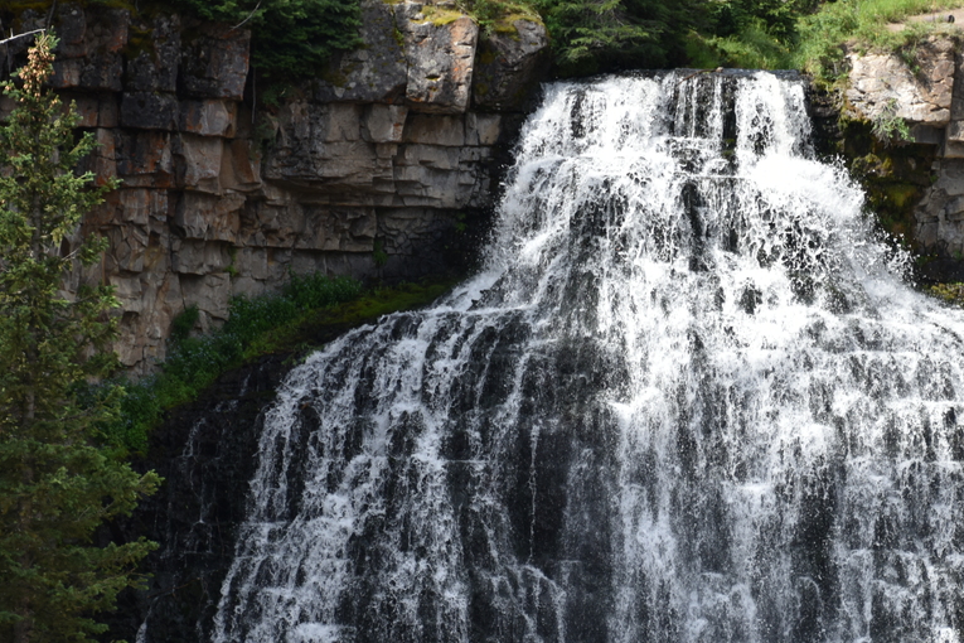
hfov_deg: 6.5
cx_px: 624
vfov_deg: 4.3
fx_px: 8515
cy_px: 456
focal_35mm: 318
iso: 220
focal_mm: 190
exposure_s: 1/400
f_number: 5.6
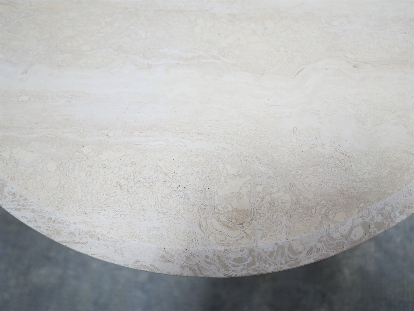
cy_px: 156
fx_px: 479
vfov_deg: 36.0
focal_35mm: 40
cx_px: 207
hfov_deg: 46.8
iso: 320
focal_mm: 20
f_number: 1.7
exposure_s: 1/60
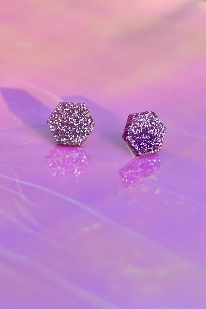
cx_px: 103
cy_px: 154
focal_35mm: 52
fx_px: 446
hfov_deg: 26.0
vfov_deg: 38.2
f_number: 4.5
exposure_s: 1/500
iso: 200
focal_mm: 35
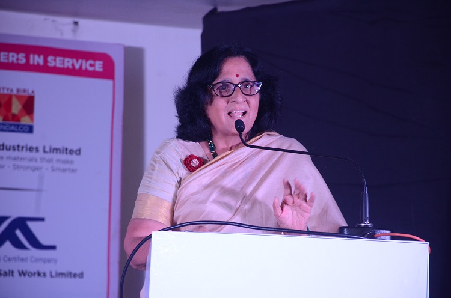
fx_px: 2624
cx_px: 226
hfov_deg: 9.8
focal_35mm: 210
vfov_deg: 6.5
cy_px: 149
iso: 1600
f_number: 7.1
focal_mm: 140
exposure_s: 1/125
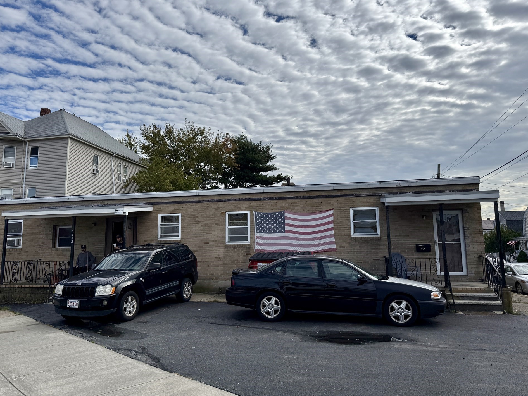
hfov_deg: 67.3
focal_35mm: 26
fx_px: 397
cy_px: 190
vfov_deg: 53.1
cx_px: 259
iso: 80
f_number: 1.78
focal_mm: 6.76
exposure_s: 1/10309
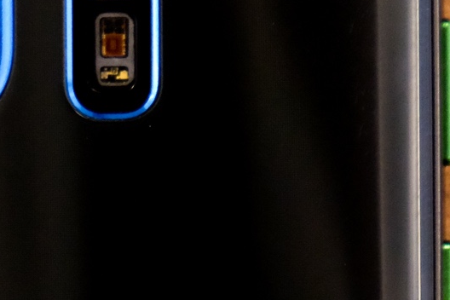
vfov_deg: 3.2
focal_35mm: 433
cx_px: -73
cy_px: 151
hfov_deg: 4.7
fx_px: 5412
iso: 4000
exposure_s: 1/80
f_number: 5.3
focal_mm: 74.4
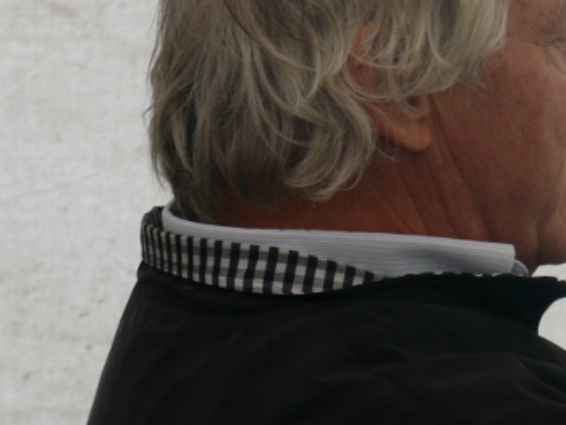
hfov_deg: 6.6
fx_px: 4876
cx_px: 451
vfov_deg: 5.0
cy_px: 110
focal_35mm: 298
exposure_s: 1/100
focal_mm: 30.8
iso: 100
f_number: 3.6
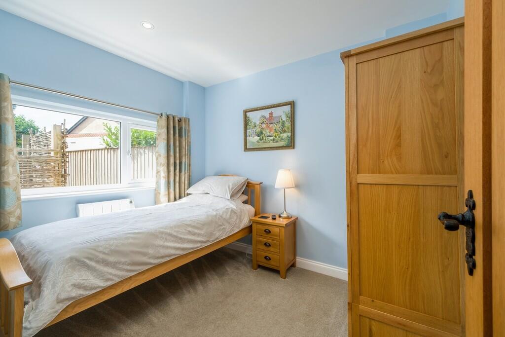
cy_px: 168
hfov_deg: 100.4
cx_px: 252
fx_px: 210
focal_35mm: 15
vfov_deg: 77.3
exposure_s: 1/50
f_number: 7.1
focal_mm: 9.9
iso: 160
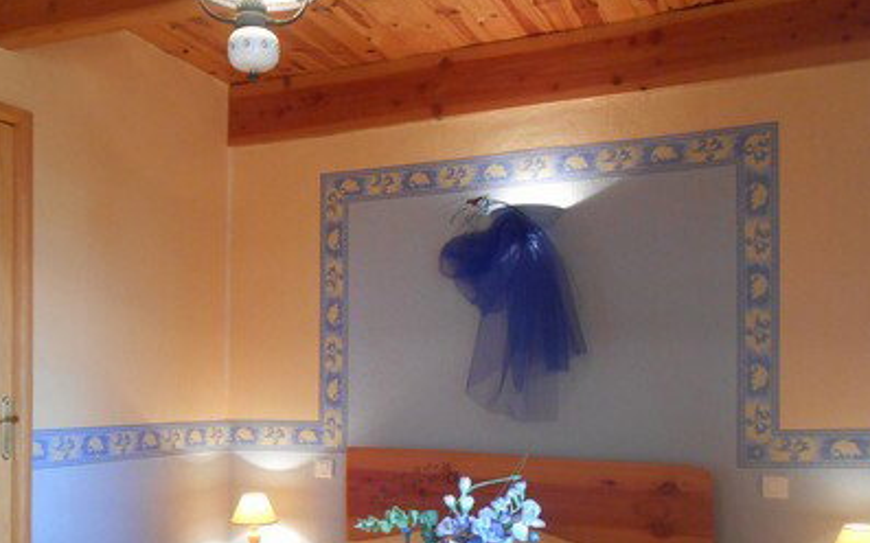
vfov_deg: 31.5
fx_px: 948
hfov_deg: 49.0
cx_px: 355
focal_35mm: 40
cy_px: 400
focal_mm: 5.3
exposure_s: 1/25
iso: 400
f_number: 3.8
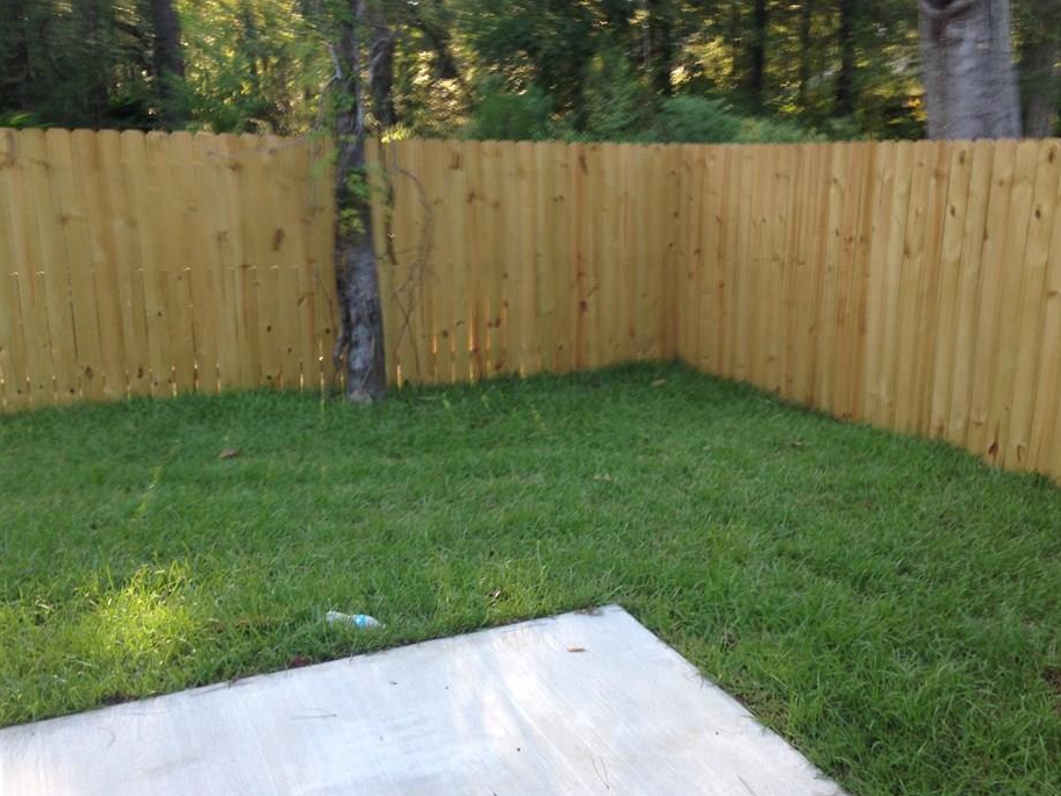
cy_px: 429
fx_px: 1134
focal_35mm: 37
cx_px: 555
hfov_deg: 50.1
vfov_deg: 38.7
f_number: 2.4
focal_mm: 4.12
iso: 50
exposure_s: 1/120
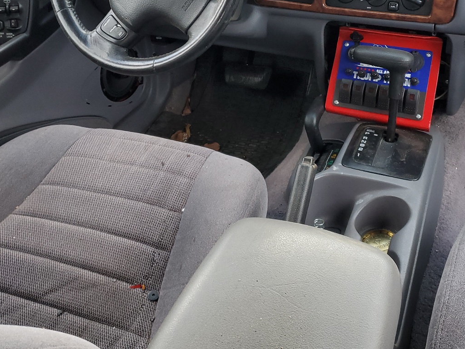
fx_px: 551
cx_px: 283
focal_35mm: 41
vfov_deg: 34.3
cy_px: 83
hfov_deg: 45.5
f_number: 1.5
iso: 71
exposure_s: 1/60.2
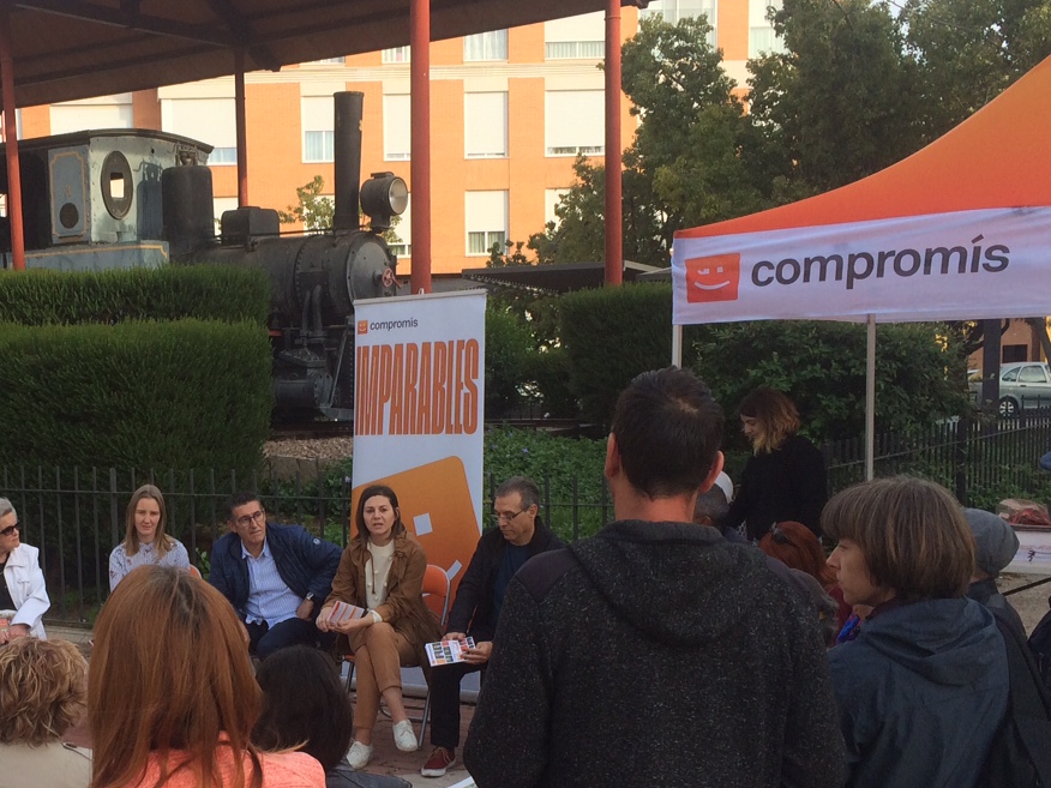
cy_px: 553
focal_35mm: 54
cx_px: 212
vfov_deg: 26.8
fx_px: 1640
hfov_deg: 34.5
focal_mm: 4.15
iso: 32
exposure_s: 1/562
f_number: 2.2
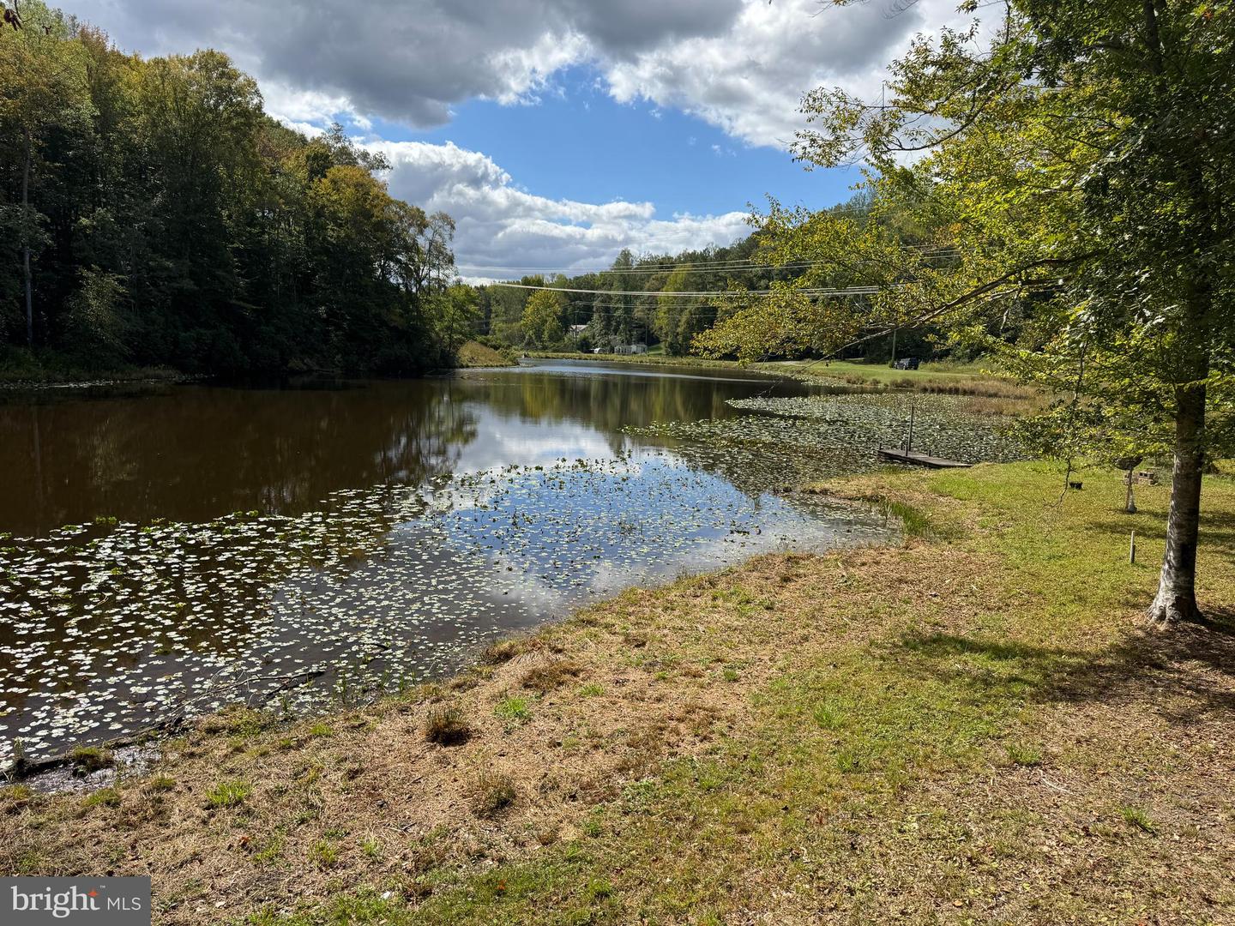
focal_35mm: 24
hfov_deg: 71.6
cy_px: 463
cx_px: 618
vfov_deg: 56.8
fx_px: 856
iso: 80
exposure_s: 1/4310
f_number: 1.78
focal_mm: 6.76
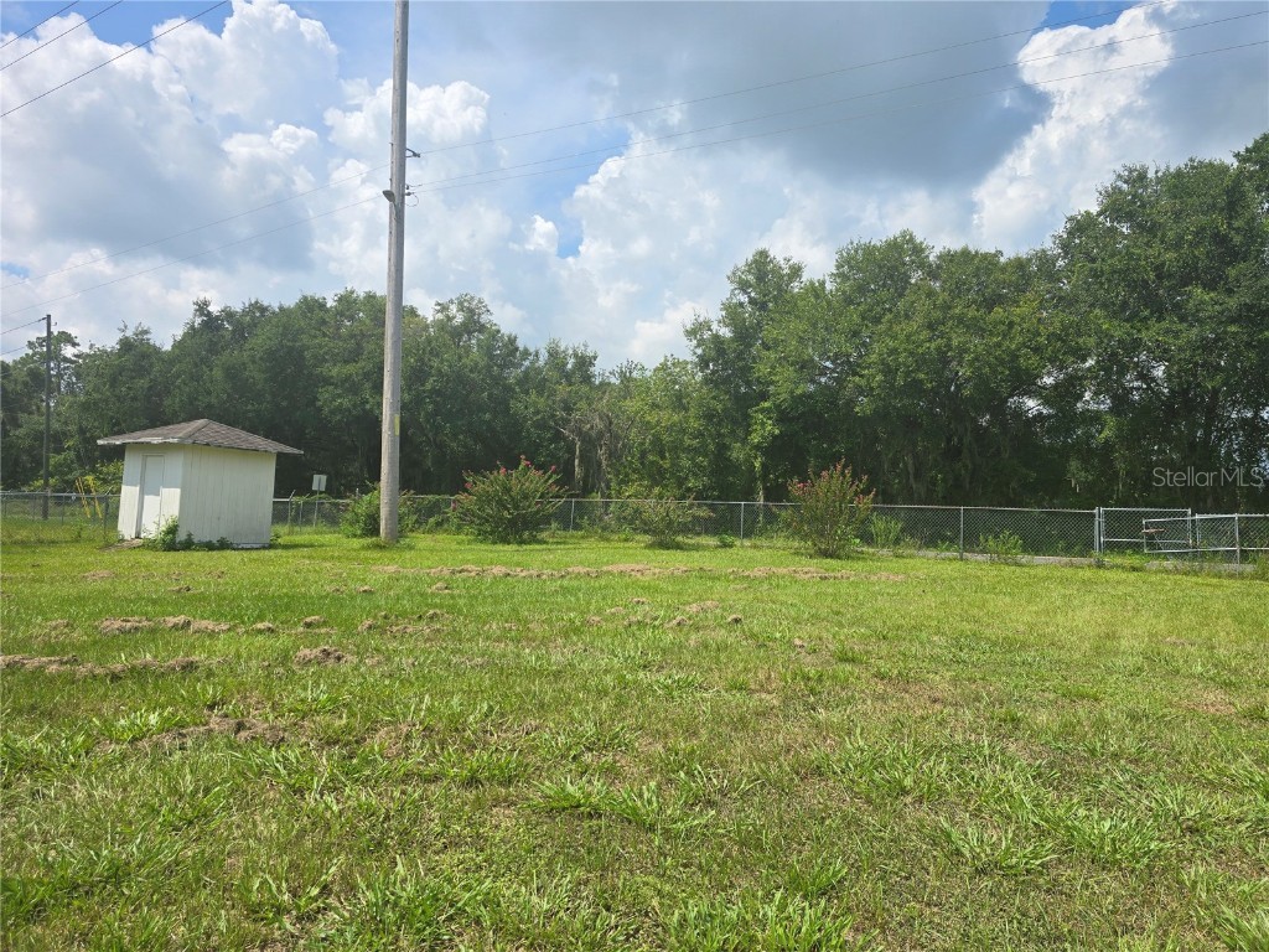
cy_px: 476
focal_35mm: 23
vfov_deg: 58.9
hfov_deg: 73.9
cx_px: 634
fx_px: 843
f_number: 1.7
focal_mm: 6.3
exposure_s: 1/912
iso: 12
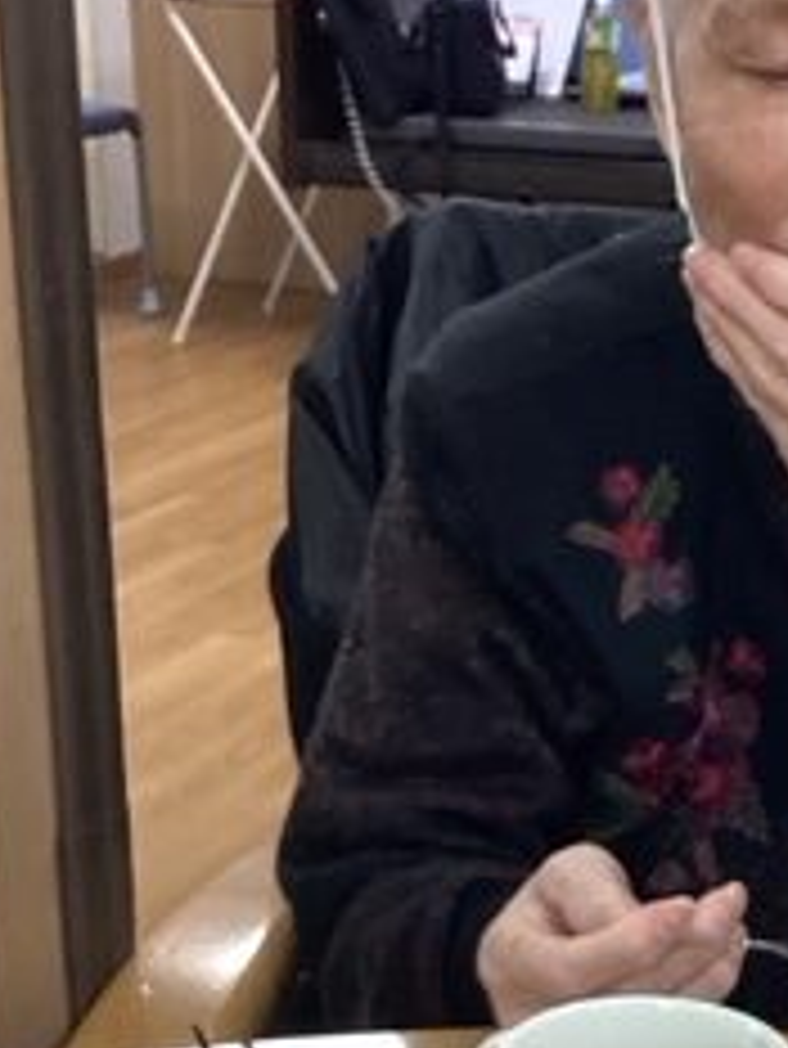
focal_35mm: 85
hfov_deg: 17.1
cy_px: 810
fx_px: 2578
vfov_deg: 22.7
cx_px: 729
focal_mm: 3.3
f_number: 2.4
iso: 200
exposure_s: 1/60
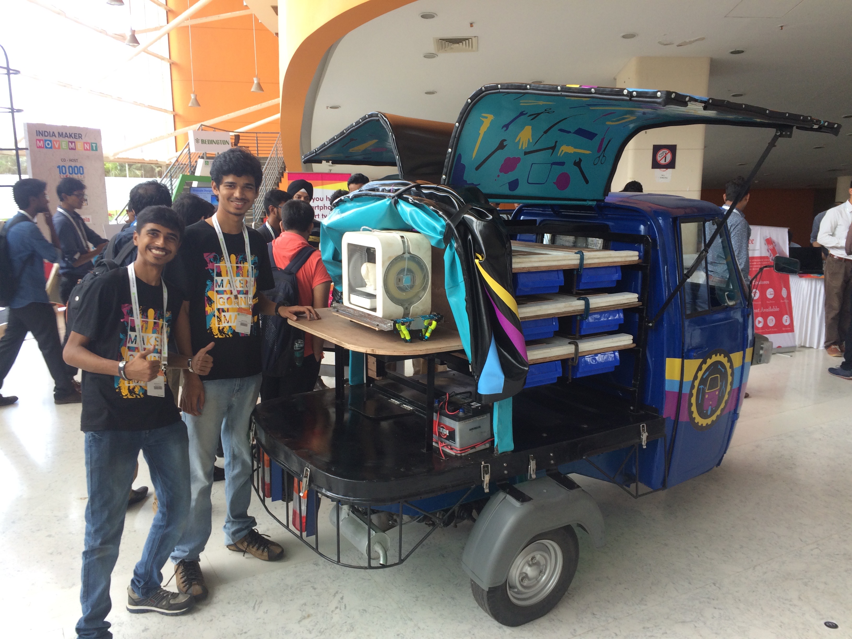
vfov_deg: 48.2
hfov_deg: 61.7
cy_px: 320
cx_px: 426
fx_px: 714
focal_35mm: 29
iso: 40
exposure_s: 1/50
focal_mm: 4.15
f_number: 2.2
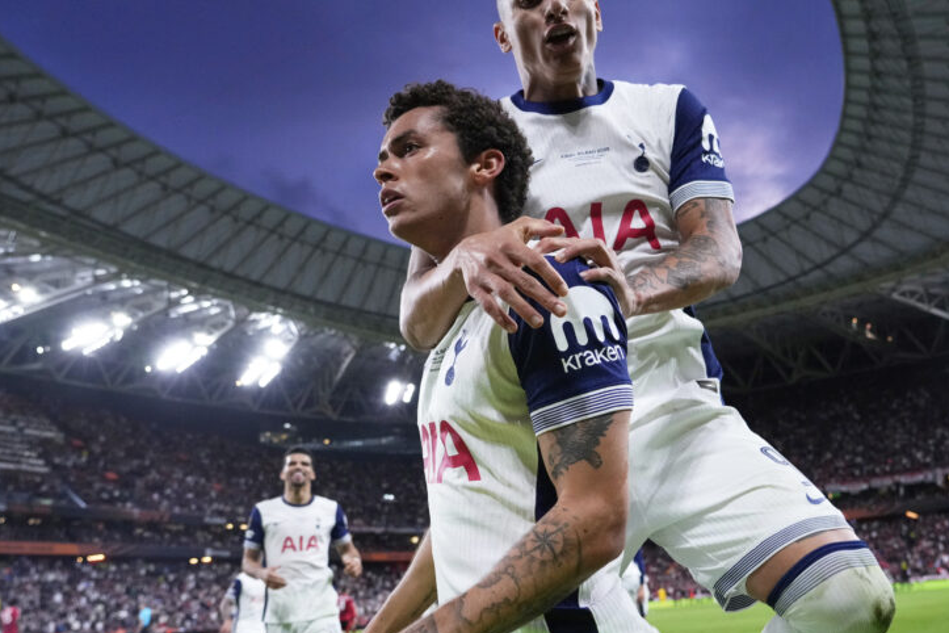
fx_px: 896
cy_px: 333
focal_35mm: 34
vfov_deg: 38.9
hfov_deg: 55.7
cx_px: 512
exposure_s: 1/1600
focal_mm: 24
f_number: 4
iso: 4000
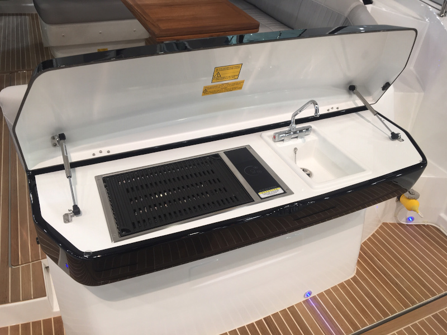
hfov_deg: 61.7
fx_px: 374
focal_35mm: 29
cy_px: 168
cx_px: 224
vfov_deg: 48.2
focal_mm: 4.15
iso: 25
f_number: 2.2
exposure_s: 1/50
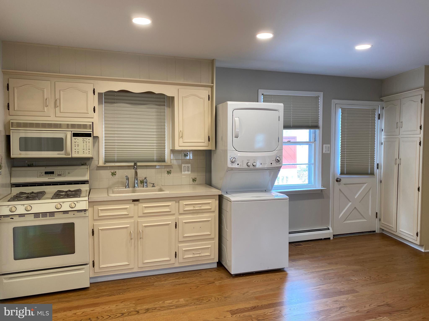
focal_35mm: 26
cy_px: 160
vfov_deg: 53.1
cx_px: 214
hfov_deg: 67.3
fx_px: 322
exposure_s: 1/120
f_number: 1.8
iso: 125
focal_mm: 4.25
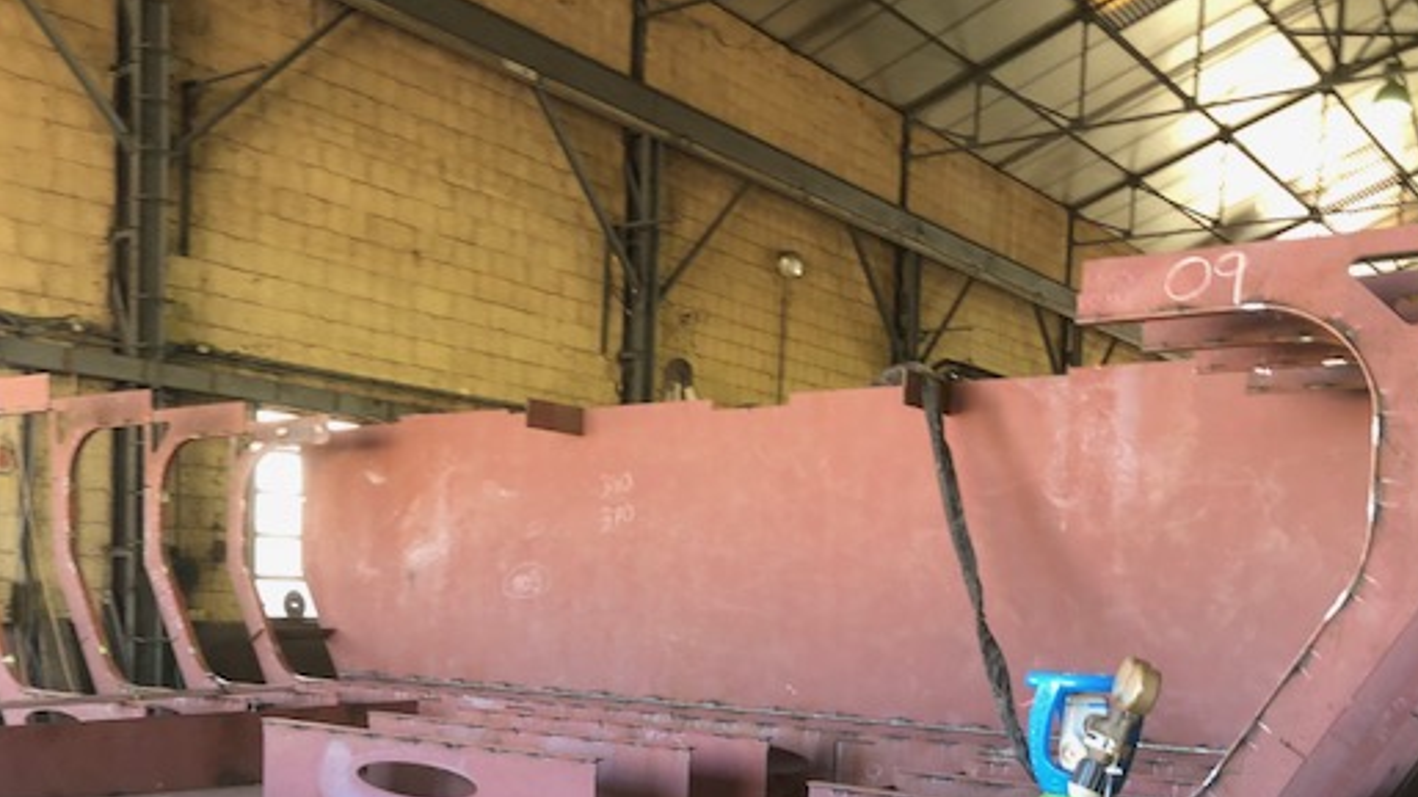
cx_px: 703
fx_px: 1429
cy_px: 654
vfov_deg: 30.3
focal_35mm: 38
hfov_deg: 52.8
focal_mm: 3.99
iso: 40
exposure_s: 1/20
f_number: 1.8
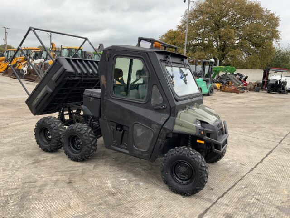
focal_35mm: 29
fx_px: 243
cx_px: 145
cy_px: 109
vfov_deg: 48.2
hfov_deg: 61.7
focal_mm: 3
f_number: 1.8
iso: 16
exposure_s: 1/203
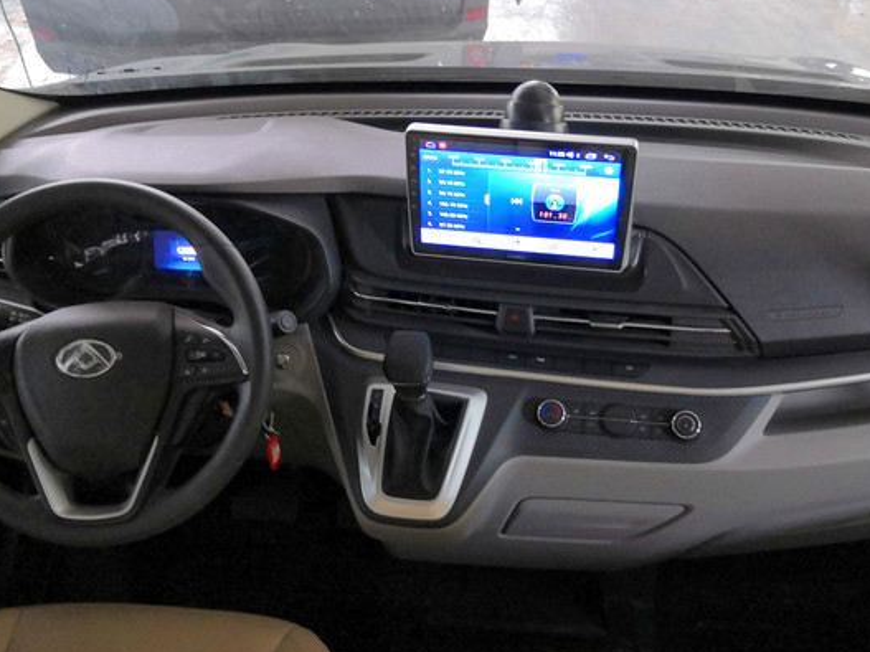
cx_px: 494
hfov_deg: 45.7
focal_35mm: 41
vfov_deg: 35.1
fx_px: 1030
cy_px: 310
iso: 250
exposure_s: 1/30
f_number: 1.8
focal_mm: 3.95
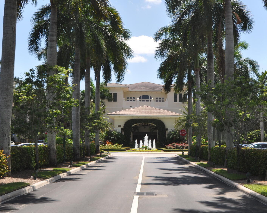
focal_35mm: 51
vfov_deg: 29.7
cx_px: 154
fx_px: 403
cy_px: 120
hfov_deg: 36.6
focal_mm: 24
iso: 200
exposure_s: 1/320
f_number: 9
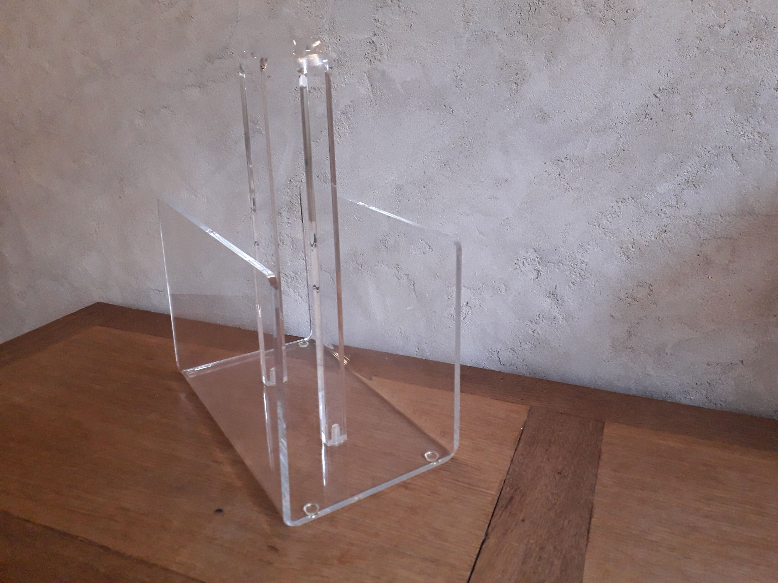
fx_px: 607
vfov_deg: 51.4
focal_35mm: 27
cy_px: 292
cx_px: 389
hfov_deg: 65.3
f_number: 1.9
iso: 200
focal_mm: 3.6
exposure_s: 1/25
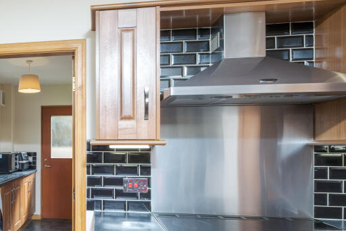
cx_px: 38
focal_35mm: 30
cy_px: 146
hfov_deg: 54.4
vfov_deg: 43.3
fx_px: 288
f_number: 6.4
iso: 400
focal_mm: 10
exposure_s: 1/80
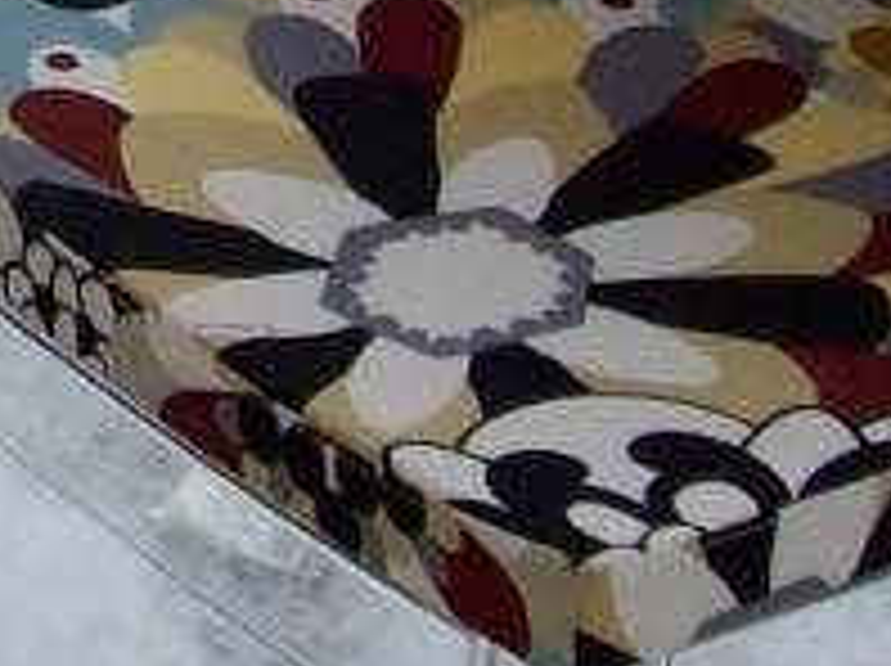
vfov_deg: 6.3
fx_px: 5990
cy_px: -180
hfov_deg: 8.3
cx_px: -513
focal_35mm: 233
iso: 80
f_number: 2.7
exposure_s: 1/202
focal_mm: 6
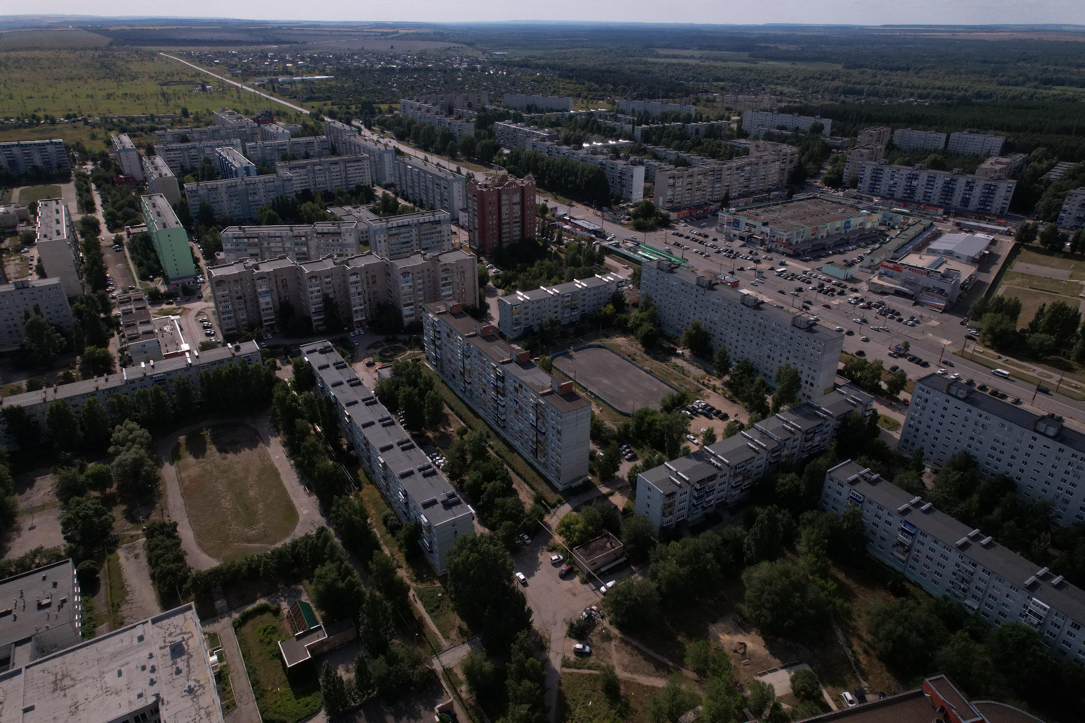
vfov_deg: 57.2
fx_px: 663
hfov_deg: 78.6
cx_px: 542
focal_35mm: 22
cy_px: 362
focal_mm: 8.38
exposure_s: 1/400
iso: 400
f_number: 2.8
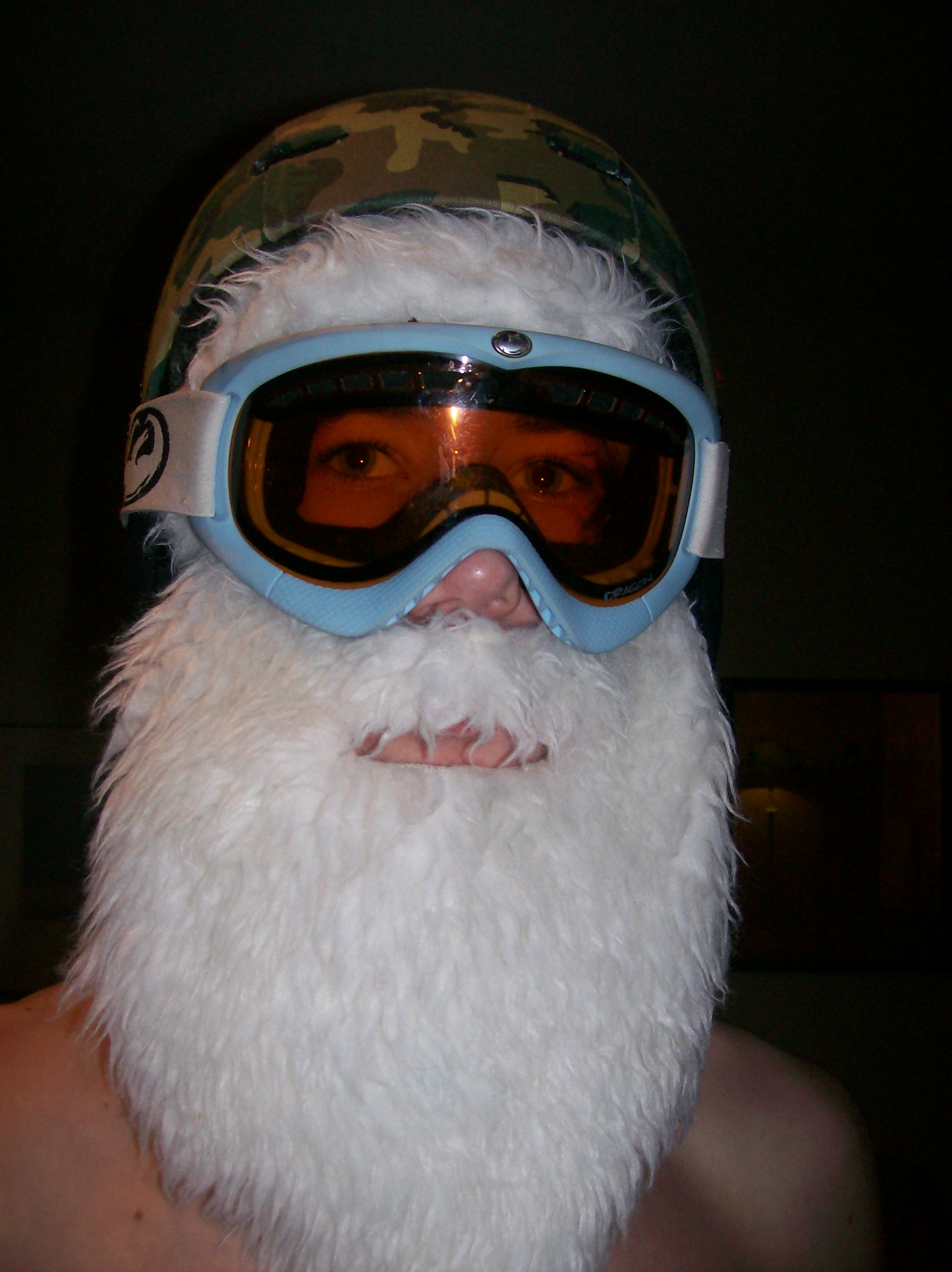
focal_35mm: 36
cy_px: 636
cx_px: 476
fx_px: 1322
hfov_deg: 39.6
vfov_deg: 51.4
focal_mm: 6
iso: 80
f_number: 2.7
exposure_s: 1/64
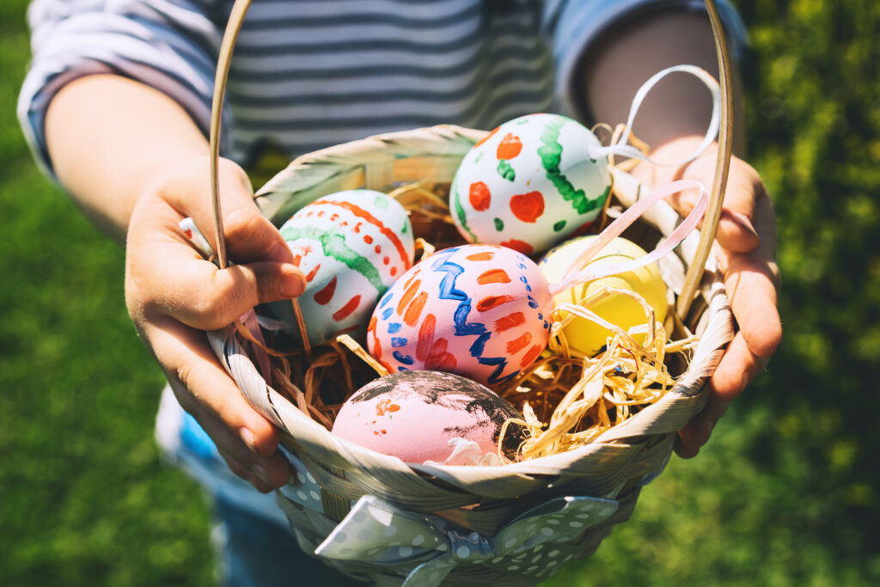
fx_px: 1345
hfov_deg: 36.2
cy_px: 294
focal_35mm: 55
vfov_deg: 24.6
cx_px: 440
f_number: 5.6
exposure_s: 1/250
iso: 100
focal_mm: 55
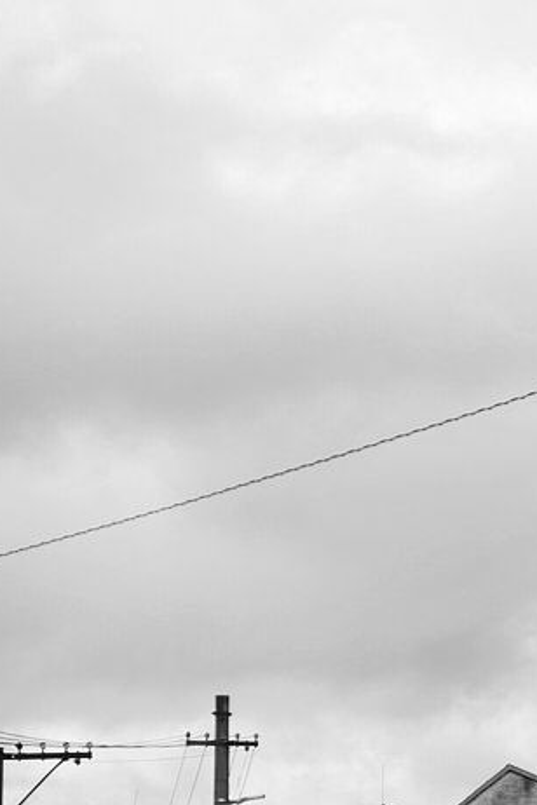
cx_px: 569
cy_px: 746
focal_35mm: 253
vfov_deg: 8.1
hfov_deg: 5.4
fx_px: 5660
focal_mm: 42.74
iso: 125
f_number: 4.5
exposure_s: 1/400
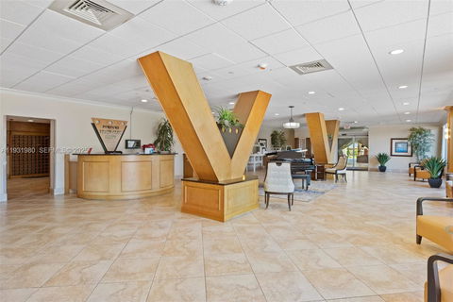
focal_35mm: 19
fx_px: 239
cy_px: 151
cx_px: 226
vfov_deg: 64.6
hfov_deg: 86.9
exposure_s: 1/20
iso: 800
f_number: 8
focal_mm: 19
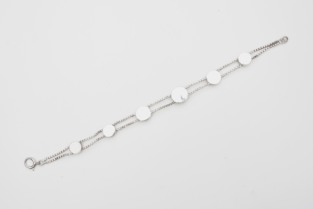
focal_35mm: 45
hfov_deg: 43.6
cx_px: 156
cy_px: 104
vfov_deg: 29.9
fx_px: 391
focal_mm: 30
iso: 640
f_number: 16
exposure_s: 1/160
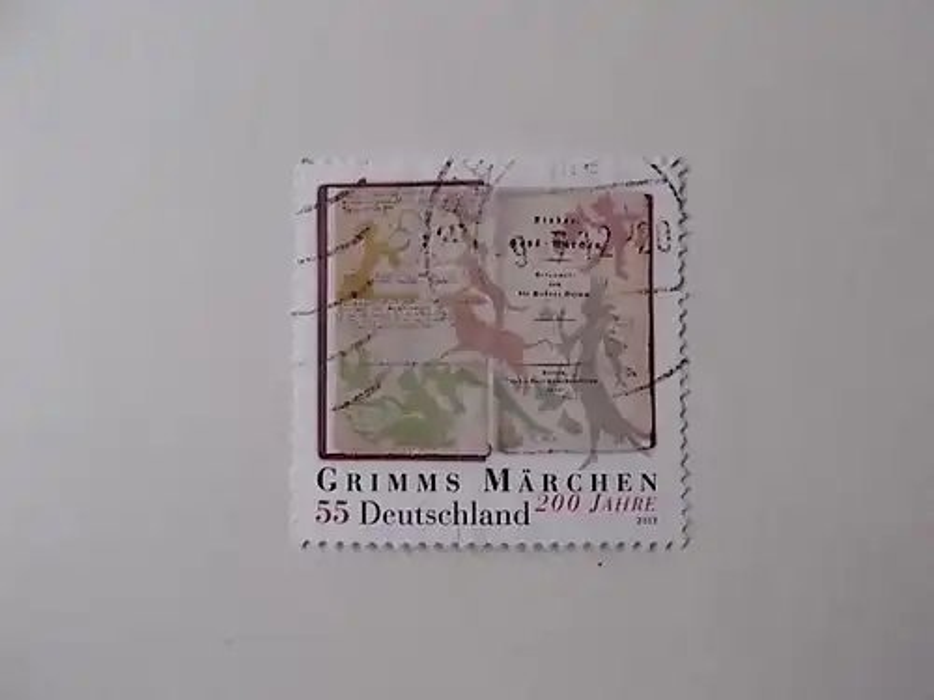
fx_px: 702
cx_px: 467
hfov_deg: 67.3
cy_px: 350
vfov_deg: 53.1
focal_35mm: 26
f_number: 3.2
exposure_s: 1/25
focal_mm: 4.6
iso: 180
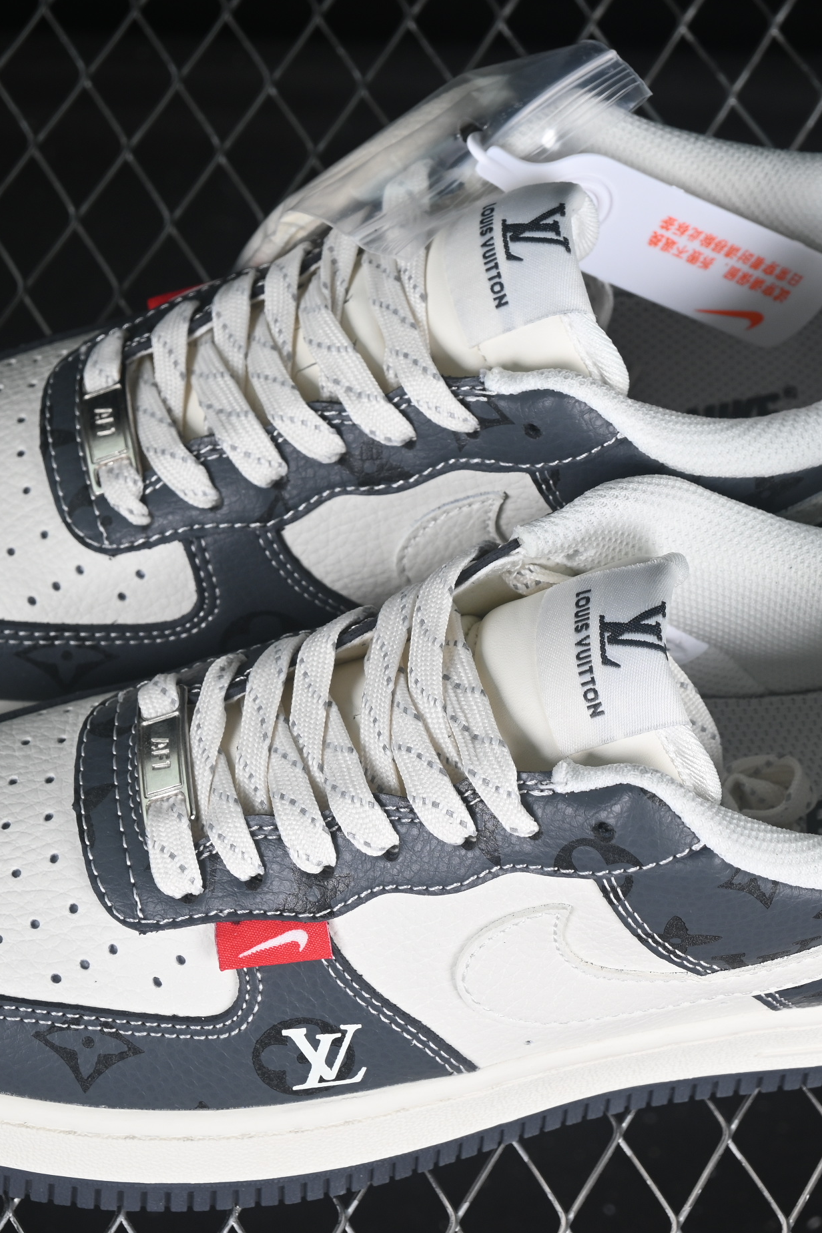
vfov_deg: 18.1
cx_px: 430
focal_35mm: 113
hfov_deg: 12.1
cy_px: 617
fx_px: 3870
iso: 160
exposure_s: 1/60
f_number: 7.1
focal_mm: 50
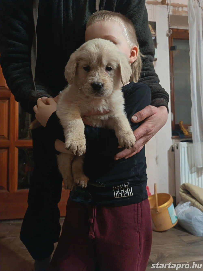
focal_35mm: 24
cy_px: 136
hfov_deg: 56.8
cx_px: 102
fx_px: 188
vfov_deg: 71.6
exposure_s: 1/33.3
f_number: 1.75
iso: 4019
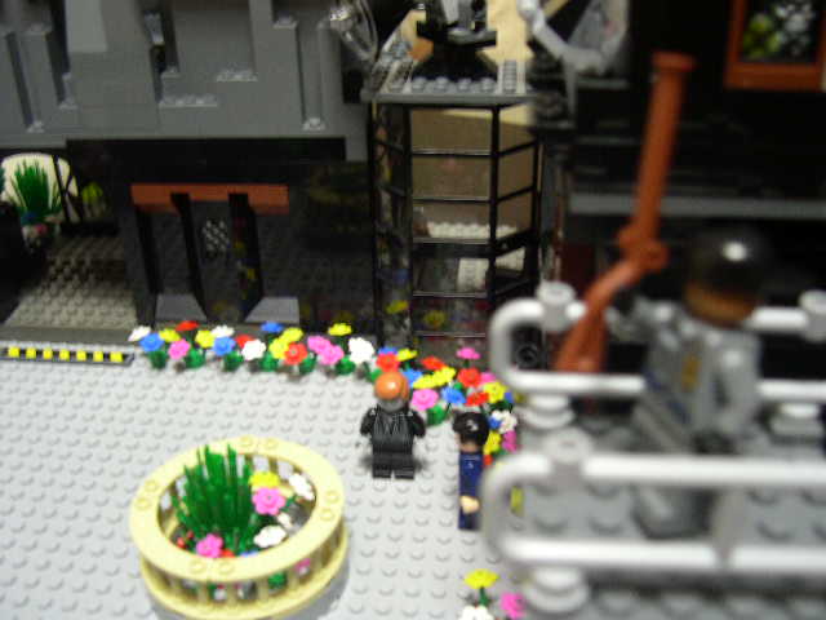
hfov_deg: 49.0
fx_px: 907
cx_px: 413
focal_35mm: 38
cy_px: 310
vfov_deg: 37.7
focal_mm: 8
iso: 299
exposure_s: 1/4
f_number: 2.8
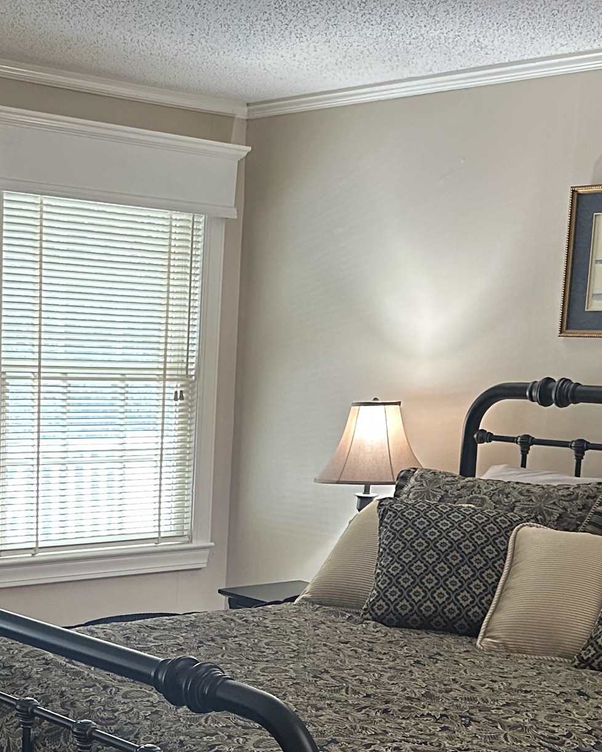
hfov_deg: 25.4
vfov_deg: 31.0
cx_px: 128
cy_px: 621
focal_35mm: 59
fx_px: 1314
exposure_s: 1/60
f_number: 1.78
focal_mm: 6.86
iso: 640
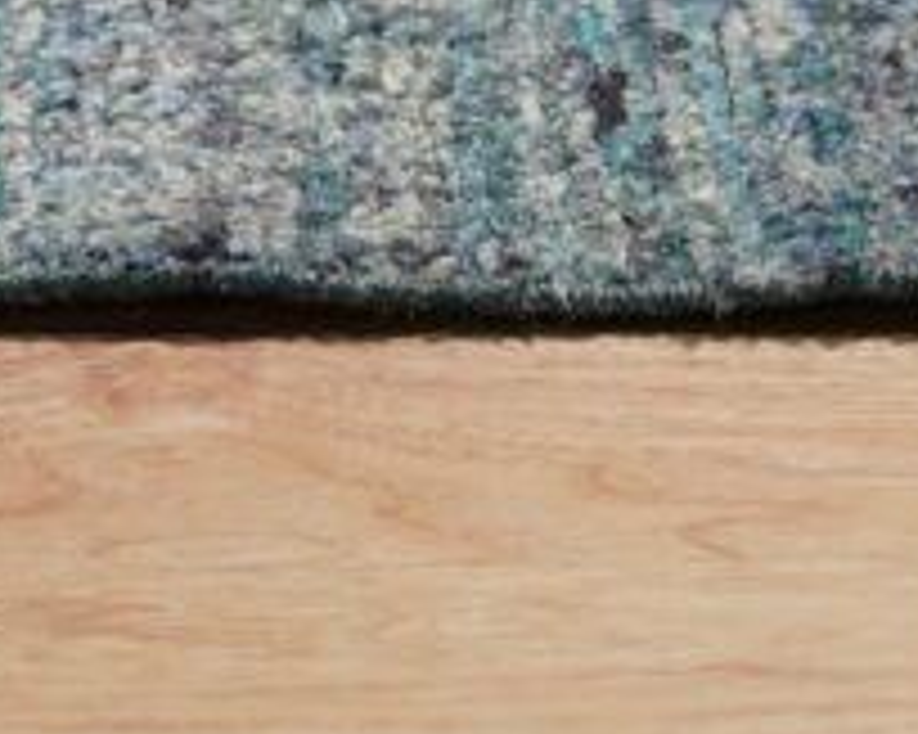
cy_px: -113
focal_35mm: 124
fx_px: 3367
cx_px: 598
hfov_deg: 15.5
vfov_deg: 12.2
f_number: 4
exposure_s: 1/250
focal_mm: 30
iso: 500
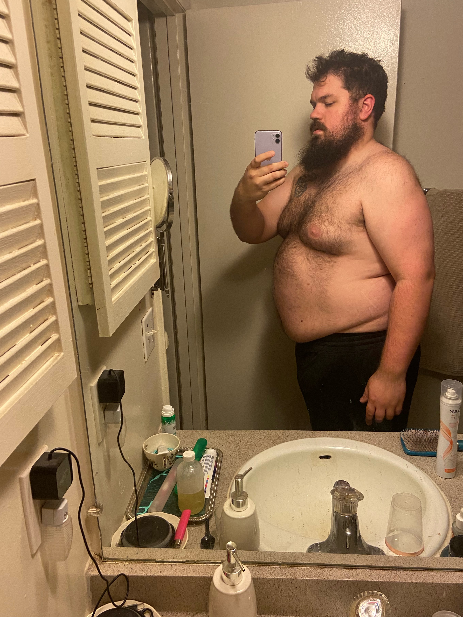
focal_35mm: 29
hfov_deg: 48.2
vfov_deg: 61.7
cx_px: 233
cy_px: 302
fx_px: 517
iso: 200
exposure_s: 1/60
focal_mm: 4.25
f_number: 1.8
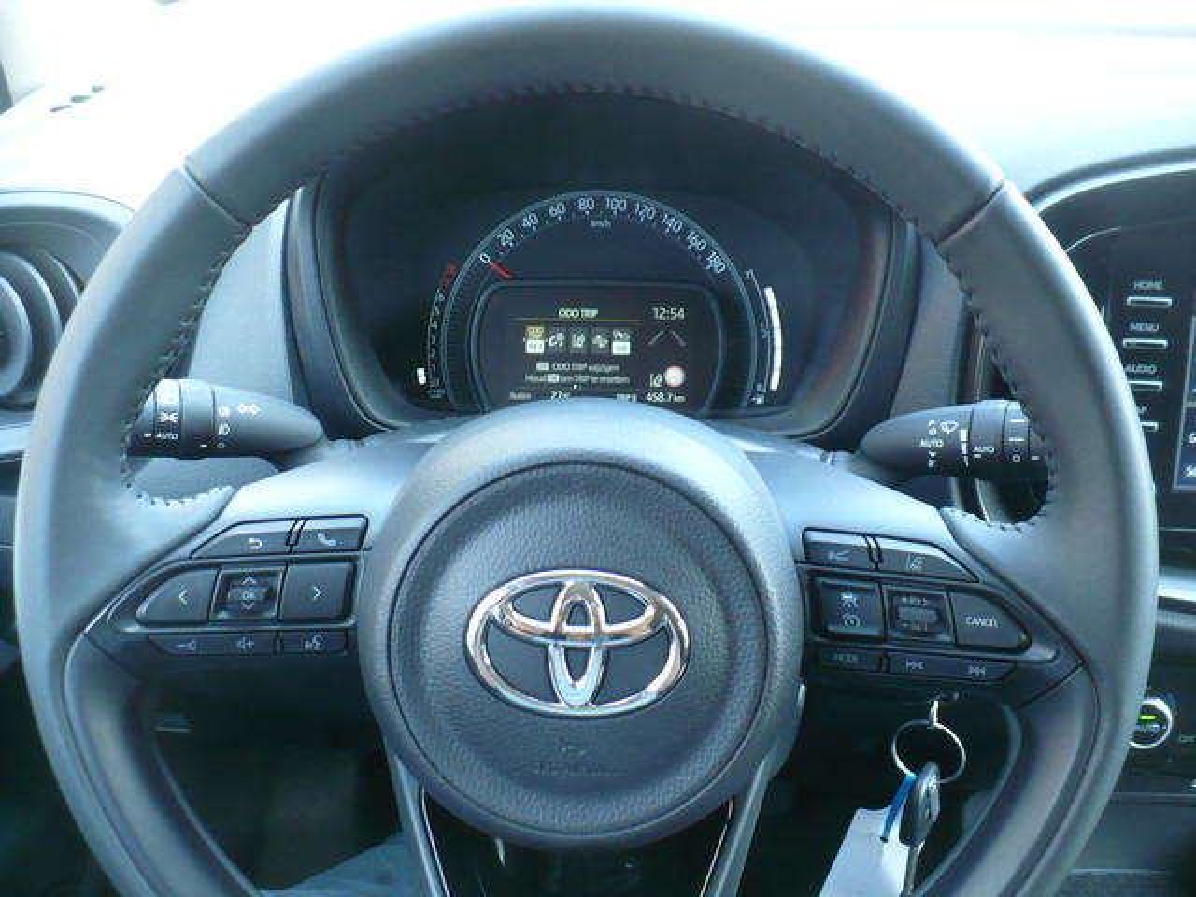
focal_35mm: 37
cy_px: 448
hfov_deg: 50.1
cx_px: 598
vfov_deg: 38.7
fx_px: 1278
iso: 200
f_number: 2.8
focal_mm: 6.1
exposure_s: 1/30
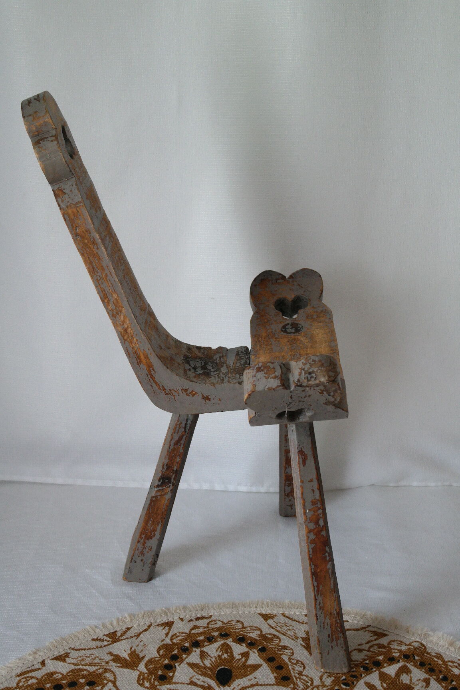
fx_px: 1112
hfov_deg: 23.4
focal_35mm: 58
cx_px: 230
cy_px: 345
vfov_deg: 34.5
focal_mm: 38
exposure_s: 1/60
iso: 800
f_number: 5
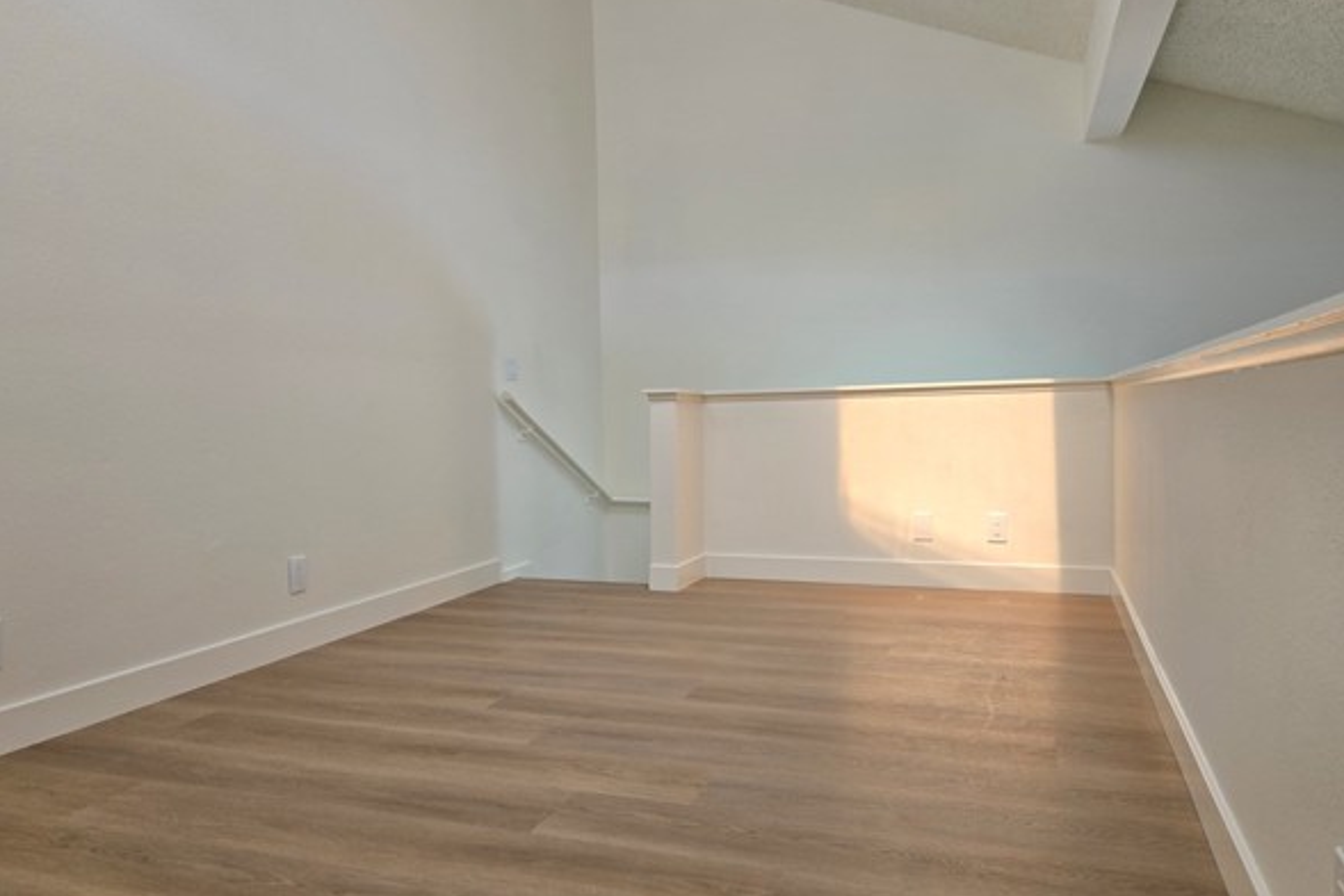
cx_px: 653
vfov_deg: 49.6
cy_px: 461
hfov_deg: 69.4
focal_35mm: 26
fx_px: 971
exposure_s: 1/180
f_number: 1.8
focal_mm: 5.4
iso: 80
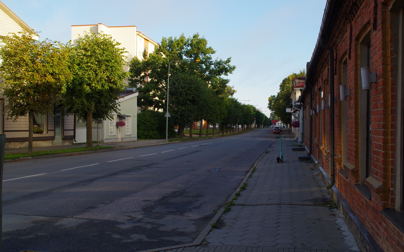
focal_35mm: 43
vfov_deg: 29.9
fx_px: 473
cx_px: 202
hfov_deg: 46.2
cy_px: 126
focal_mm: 28
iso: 320
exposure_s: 1/125
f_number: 11
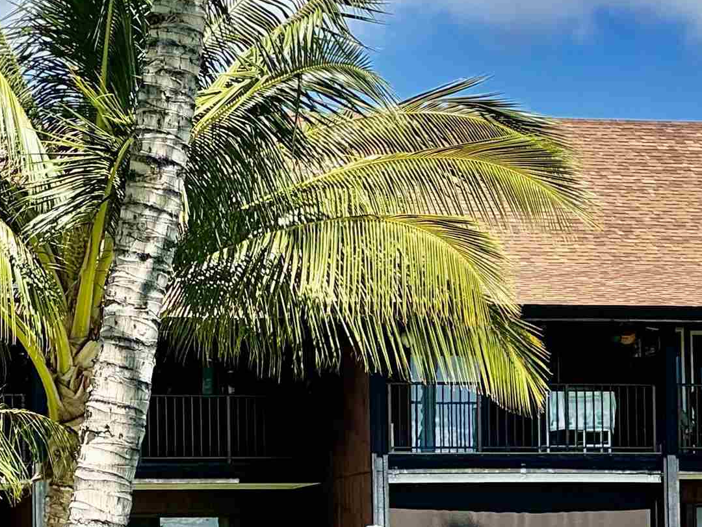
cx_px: 645
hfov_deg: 9.0
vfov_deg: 6.7
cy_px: 617
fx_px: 4441
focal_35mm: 219
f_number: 2.8
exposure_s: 1/504
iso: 25
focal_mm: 9
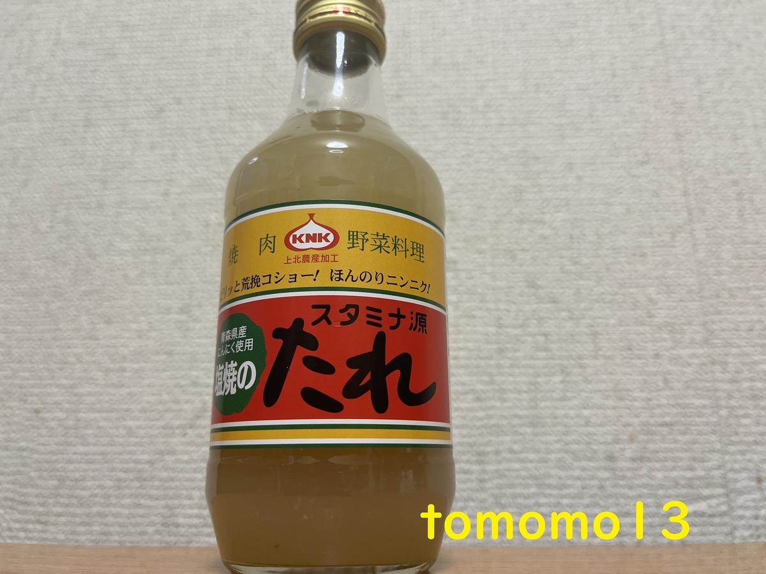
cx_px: 383
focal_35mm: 26
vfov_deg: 53.1
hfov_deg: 67.3
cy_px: 287
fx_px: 575
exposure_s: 1/100
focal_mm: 5.1
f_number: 1.6
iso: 125
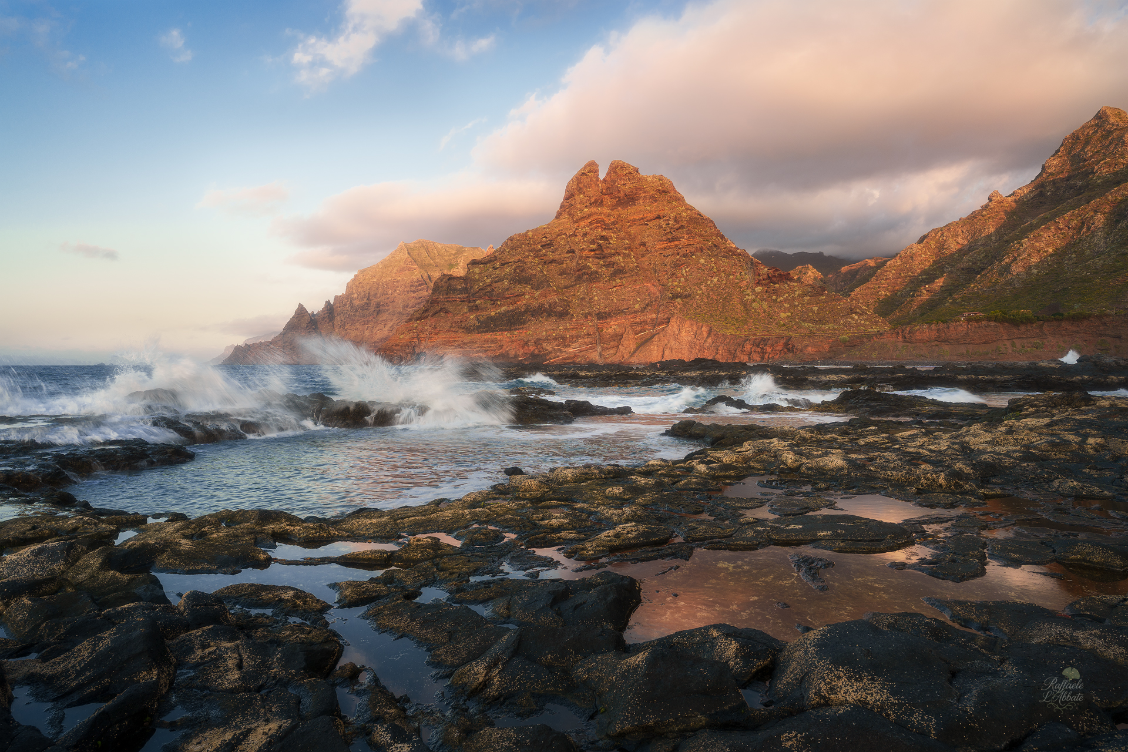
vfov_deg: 59.5
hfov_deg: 81.2
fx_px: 658
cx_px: 564
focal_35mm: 21
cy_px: 376
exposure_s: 1/13
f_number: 8
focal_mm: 21
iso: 100
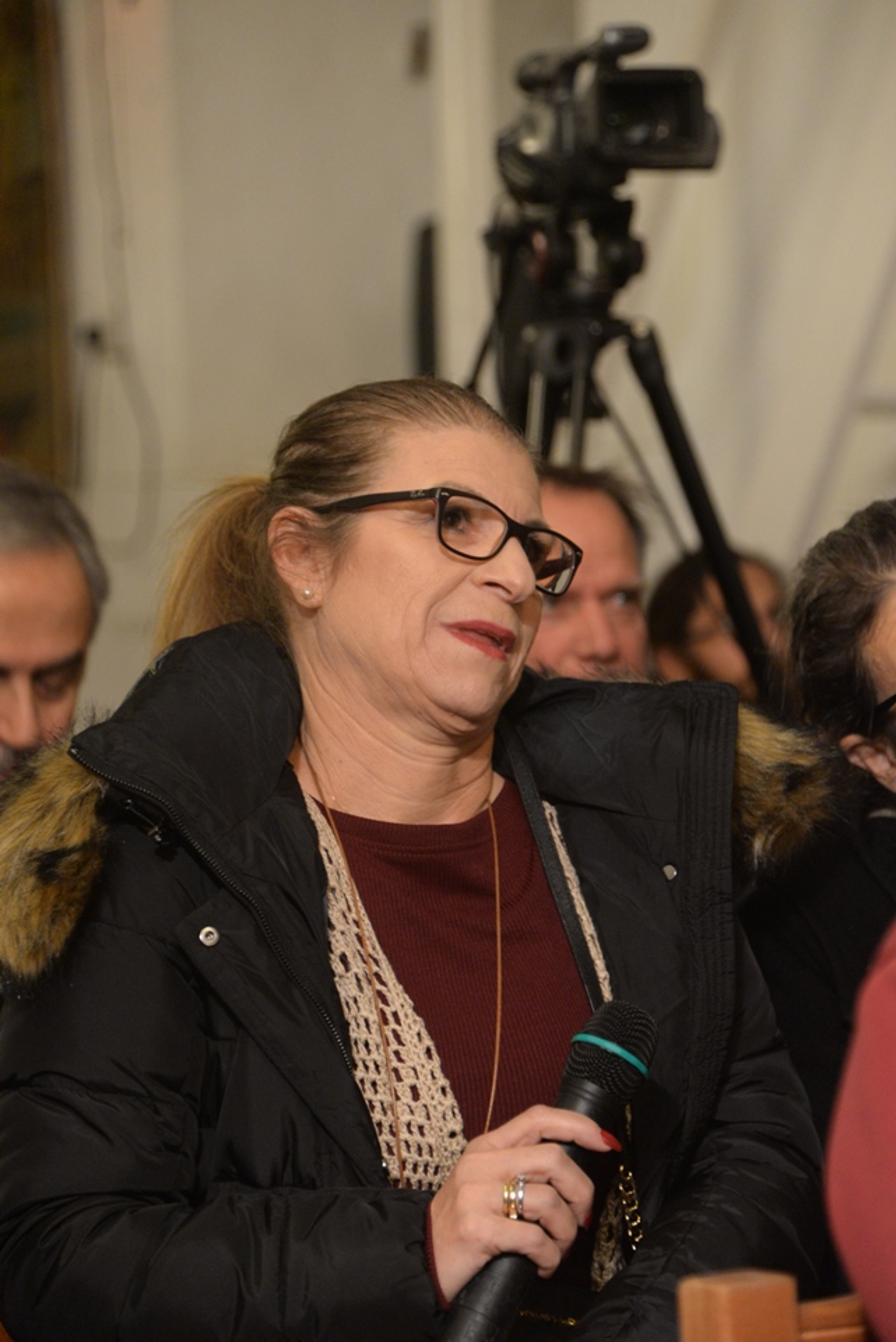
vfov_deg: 16.8
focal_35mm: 122
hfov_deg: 11.2
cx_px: 448
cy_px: 671
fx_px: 4549
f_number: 5.6
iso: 3200
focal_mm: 122
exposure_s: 1/30
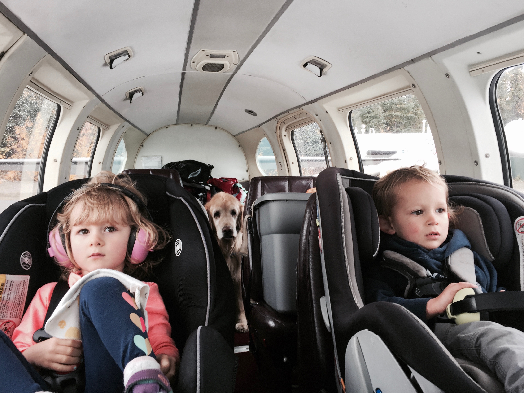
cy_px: 196
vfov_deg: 48.2
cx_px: 262
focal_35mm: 29
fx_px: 439
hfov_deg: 61.7
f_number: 2.2
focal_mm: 4.15
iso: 32
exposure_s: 1/60
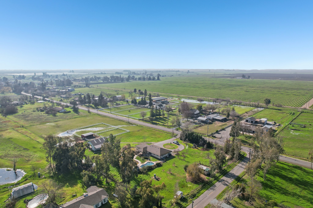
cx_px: 156
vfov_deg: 57.2
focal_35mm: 22
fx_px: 191
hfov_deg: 78.6
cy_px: 104
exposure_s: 1/2500
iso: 100
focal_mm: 8.4
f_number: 2.8
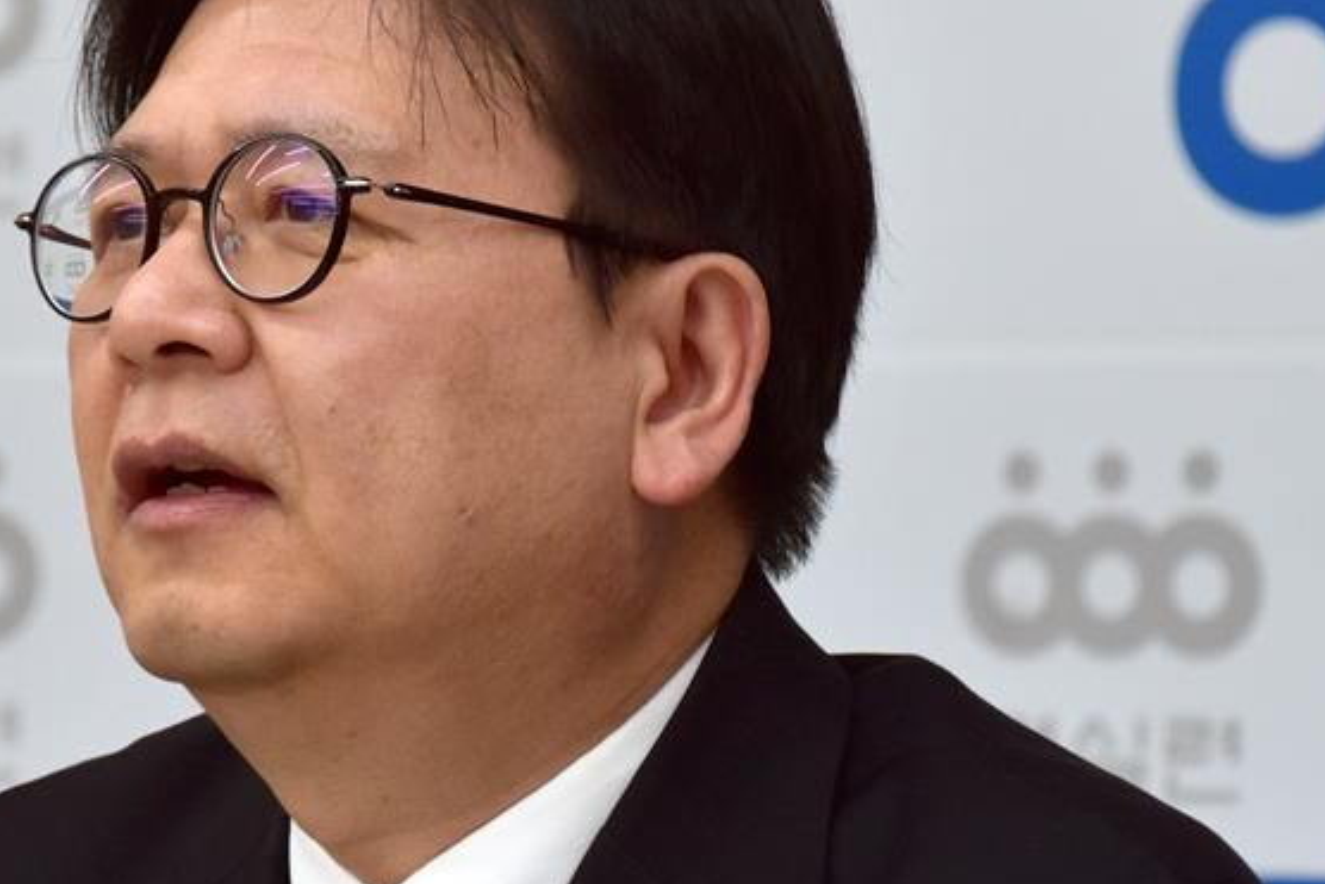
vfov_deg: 3.7
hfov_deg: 5.5
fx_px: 13728
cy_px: 487
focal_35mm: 373
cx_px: 510
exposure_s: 1/160
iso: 640
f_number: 6
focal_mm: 135
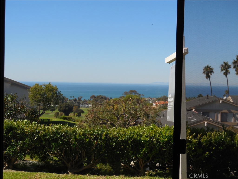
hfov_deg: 29.4
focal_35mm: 66
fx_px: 454
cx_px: 119
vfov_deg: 22.3
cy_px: 90
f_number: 4.2
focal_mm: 10.9
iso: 125
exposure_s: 1/640
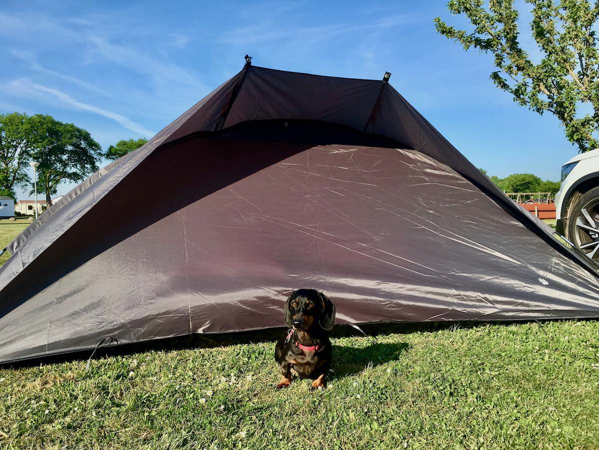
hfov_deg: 61.7
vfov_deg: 48.2
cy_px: 225
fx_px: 502
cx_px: 300
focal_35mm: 29
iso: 25
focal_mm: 4.15
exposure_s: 1/1148
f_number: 2.2
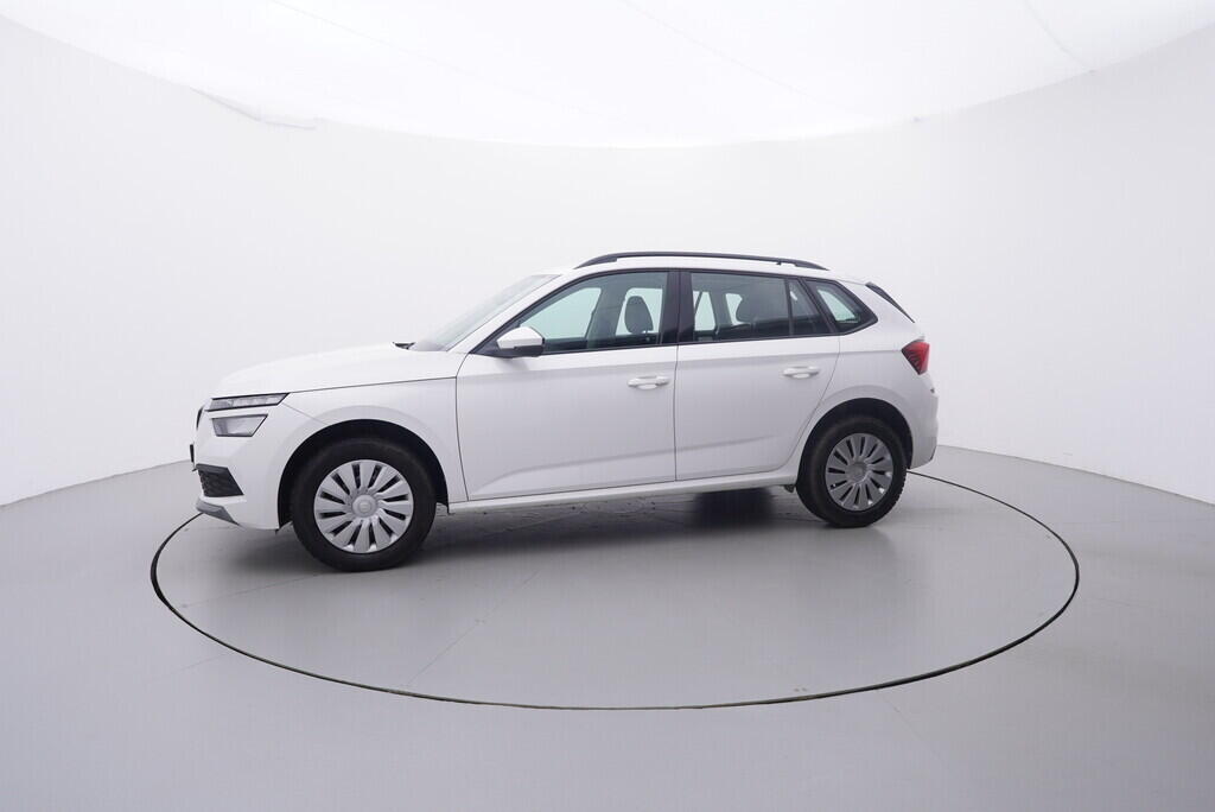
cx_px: 608
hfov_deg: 77.3
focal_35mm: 22
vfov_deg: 56.2
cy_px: 406
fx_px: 760
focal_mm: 15
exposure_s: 1/80
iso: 200
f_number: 5
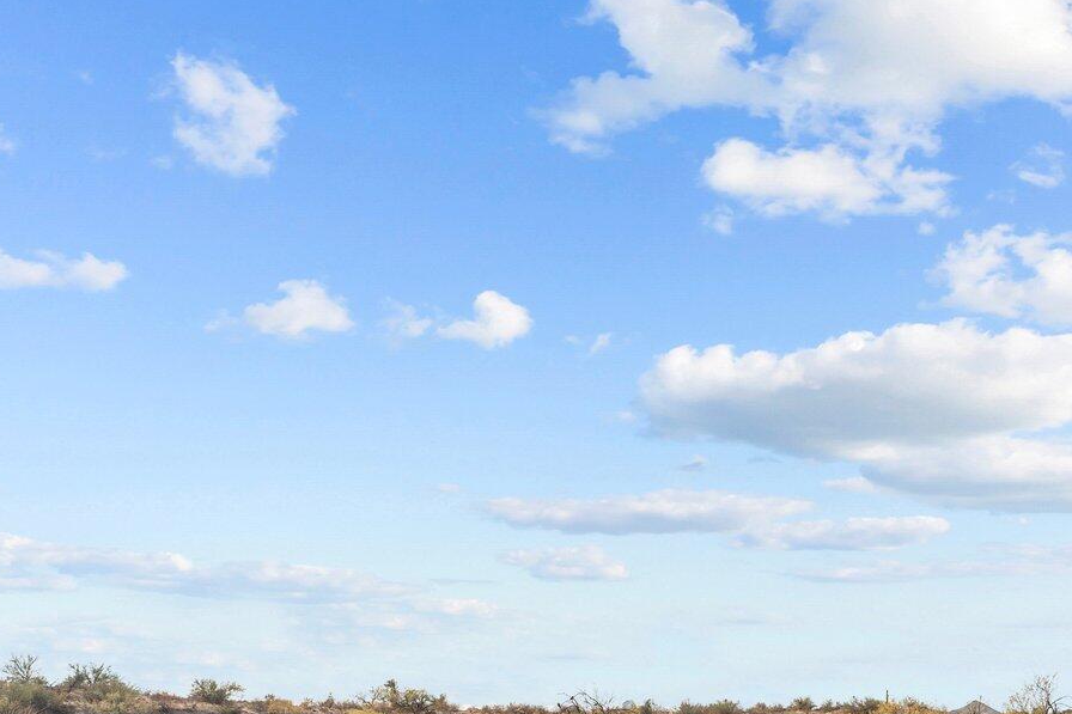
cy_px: 754
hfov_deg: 57.8
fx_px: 953
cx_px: 689
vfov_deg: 36.0
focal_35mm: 32
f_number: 8
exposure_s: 1/400
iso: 400
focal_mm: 14
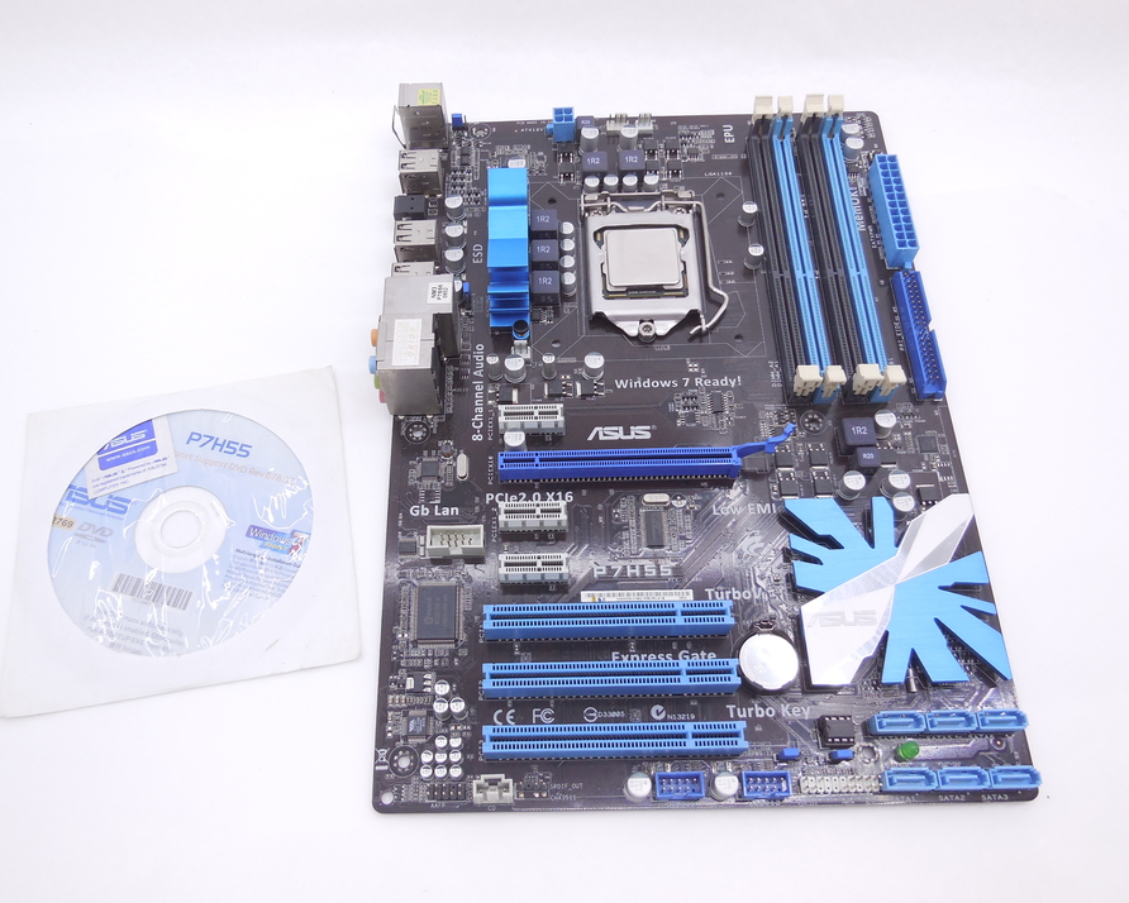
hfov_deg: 62.1
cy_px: 439
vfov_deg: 51.5
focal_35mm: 28
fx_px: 936
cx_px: 527
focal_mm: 4.5
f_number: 3.1
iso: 125
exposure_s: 1/40
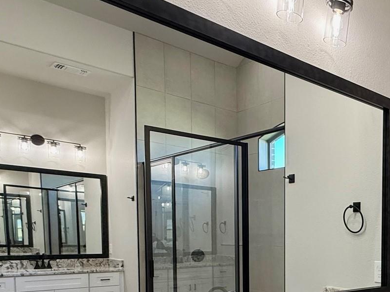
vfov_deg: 37.2
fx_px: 406
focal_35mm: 36
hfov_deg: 42.8
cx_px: 406
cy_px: 261
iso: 125
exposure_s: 1/120
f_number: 2.2
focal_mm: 2.22
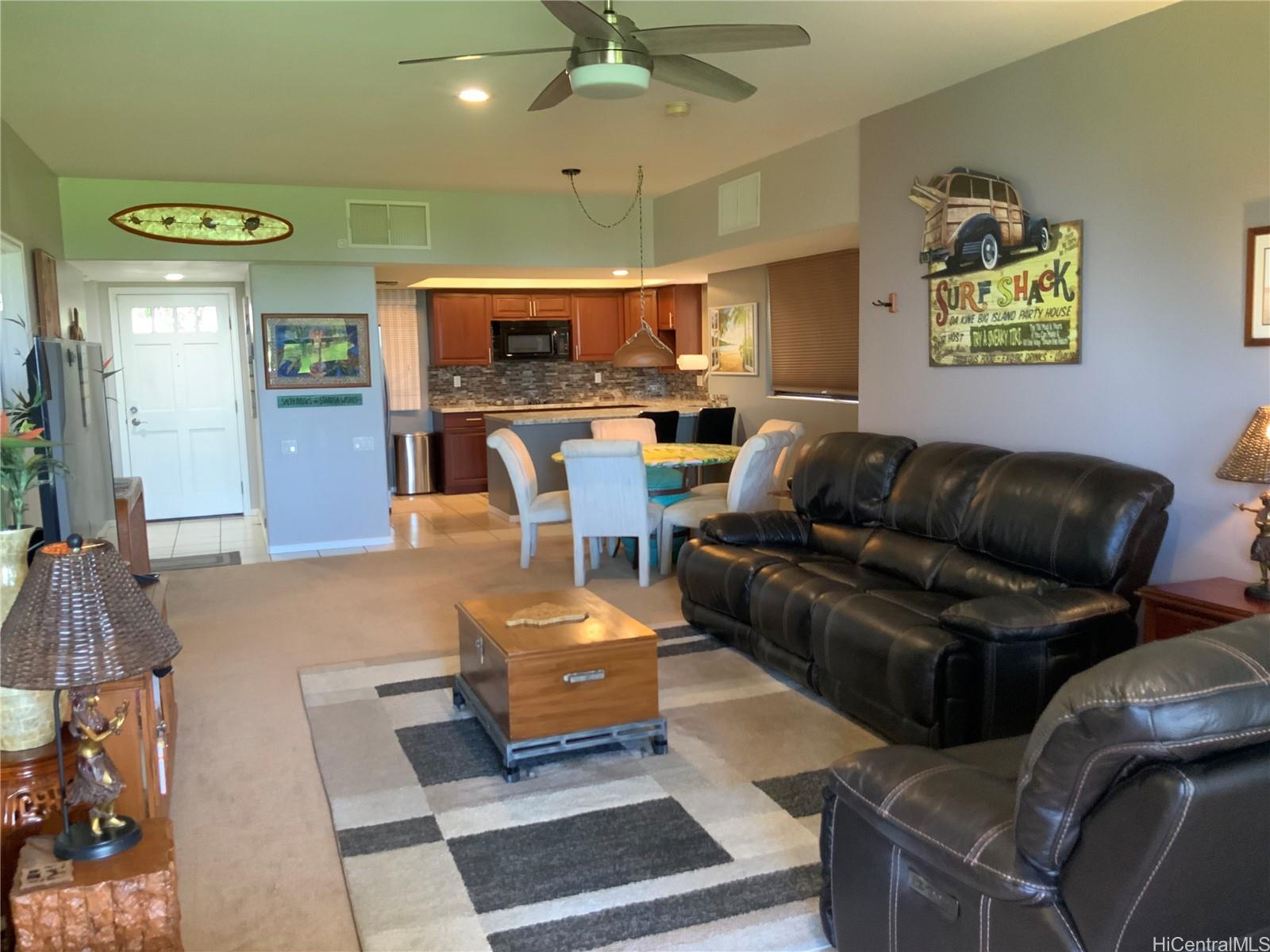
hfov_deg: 61.7
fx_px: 1064
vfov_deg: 48.2
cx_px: 635
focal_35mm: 29
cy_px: 476
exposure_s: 1/48
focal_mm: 3
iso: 250
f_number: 1.8
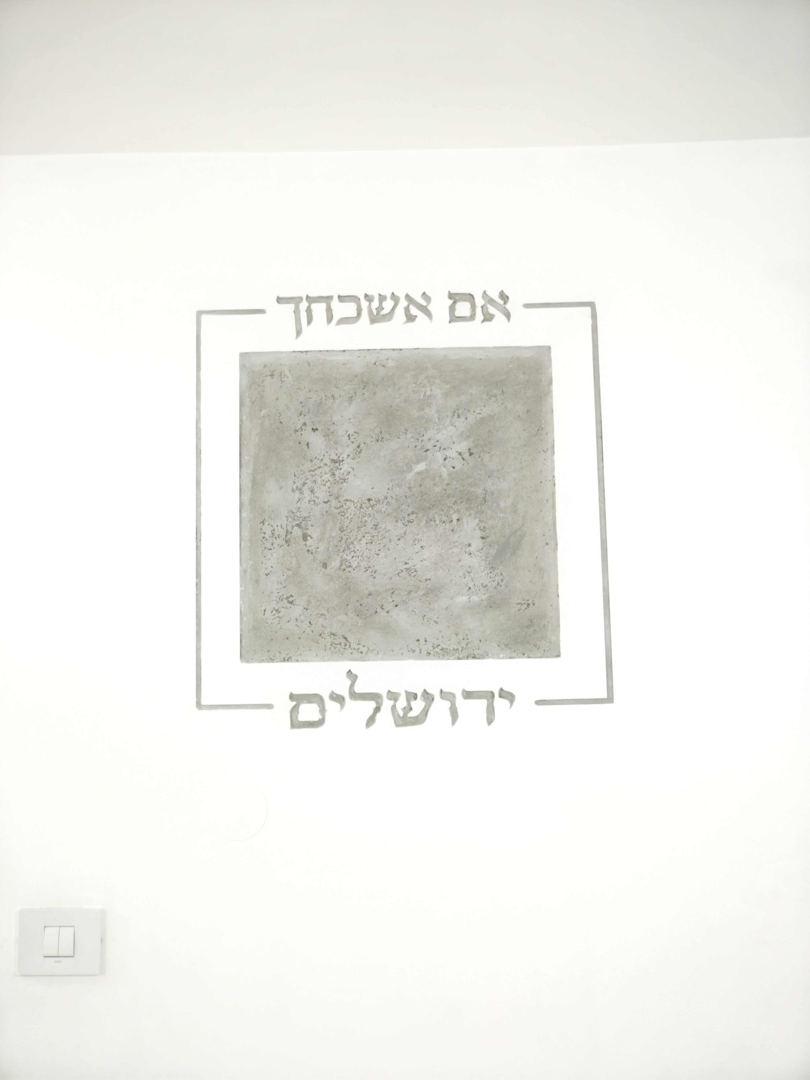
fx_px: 1560
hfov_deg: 29.1
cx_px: 405
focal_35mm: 50
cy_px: 540
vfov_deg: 38.2
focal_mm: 7.1
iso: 2000
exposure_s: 1/50
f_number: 1.9
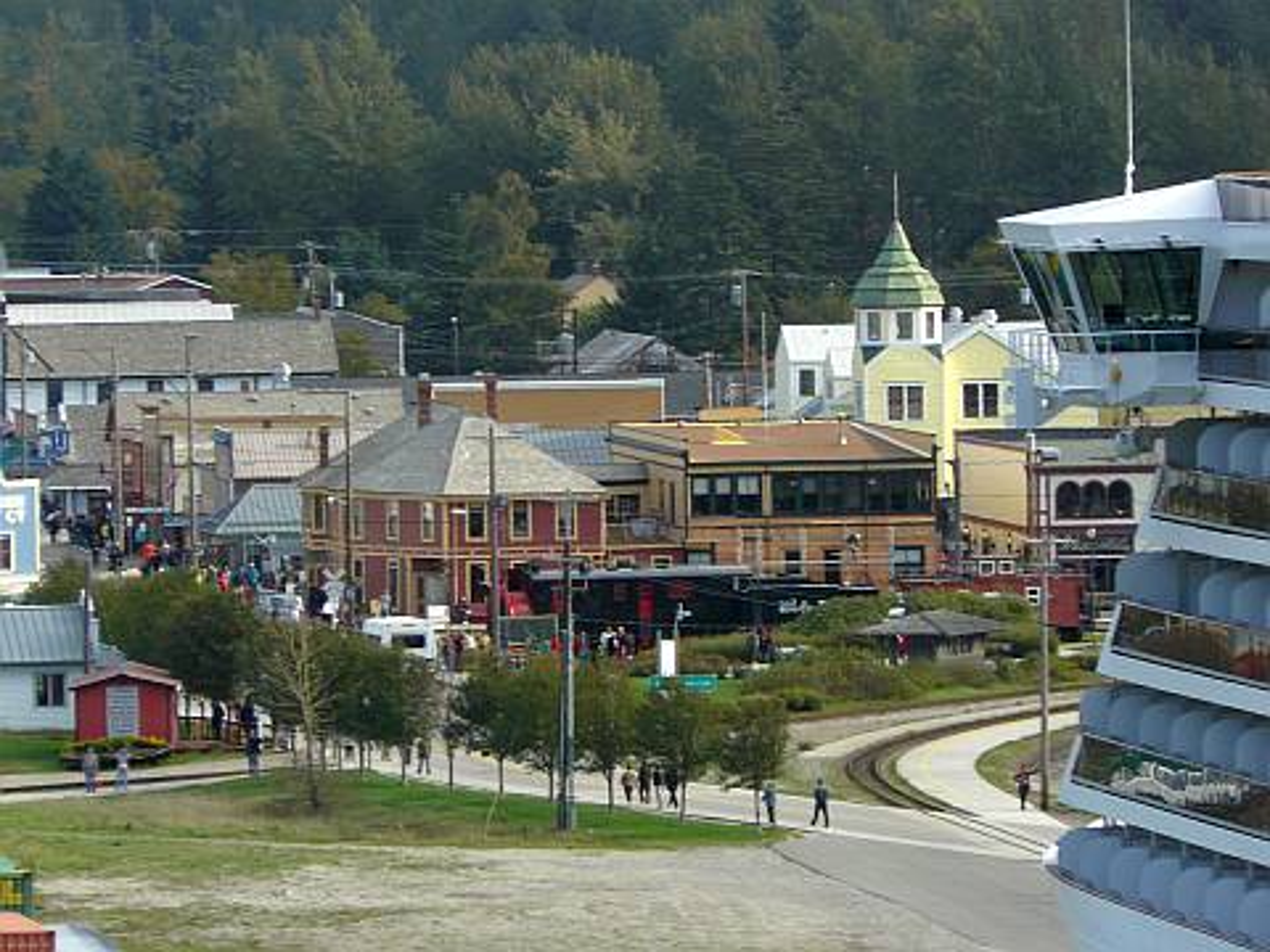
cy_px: 476
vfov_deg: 4.3
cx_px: 635
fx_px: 12657
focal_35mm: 345
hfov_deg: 5.7
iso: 100
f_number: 8
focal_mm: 57.6
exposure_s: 1/125
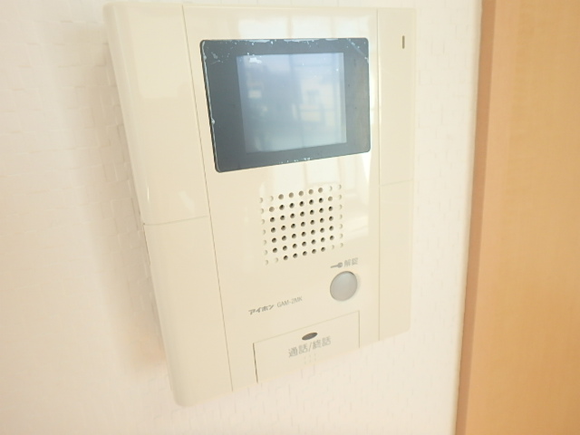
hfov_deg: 73.9
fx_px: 385
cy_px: 218
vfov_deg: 58.9
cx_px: 290
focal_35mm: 23
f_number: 3.8
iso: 125
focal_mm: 4
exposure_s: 1/60
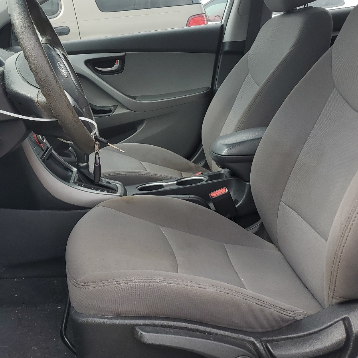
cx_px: 101
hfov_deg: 40.1
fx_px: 480
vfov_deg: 40.6
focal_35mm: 41
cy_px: 129
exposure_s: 1/833
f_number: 1.5
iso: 50
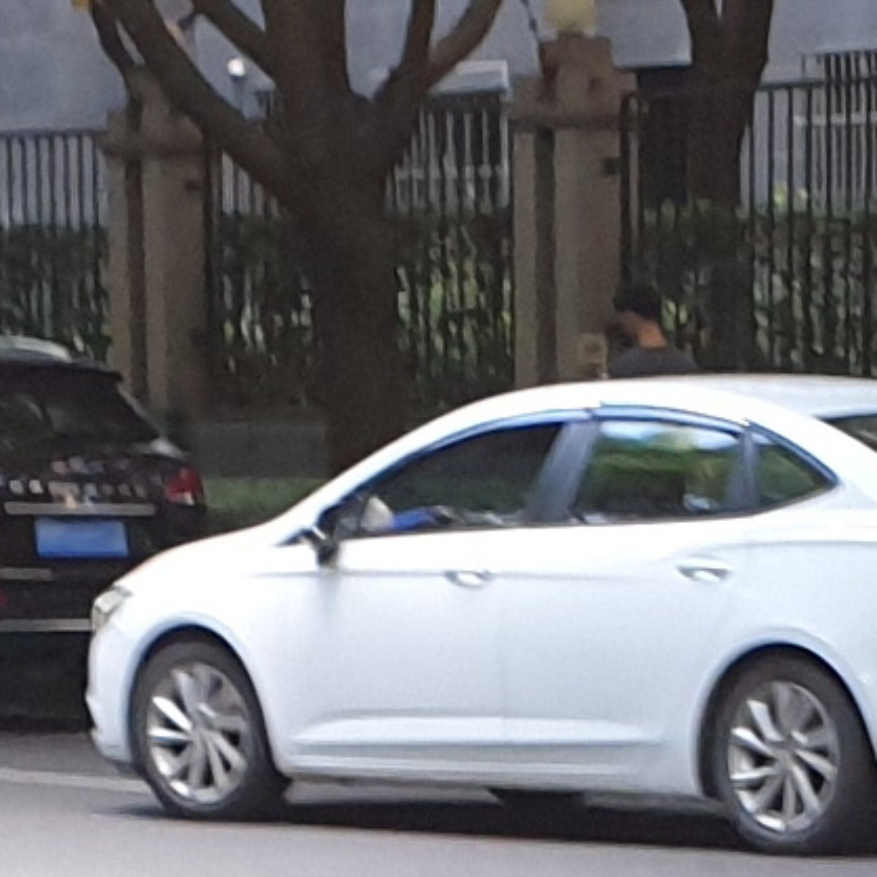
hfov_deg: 36.6
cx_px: 741
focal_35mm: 44
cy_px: 254
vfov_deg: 37.7
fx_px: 1261
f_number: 2.4
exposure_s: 1/100
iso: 80
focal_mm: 4.3
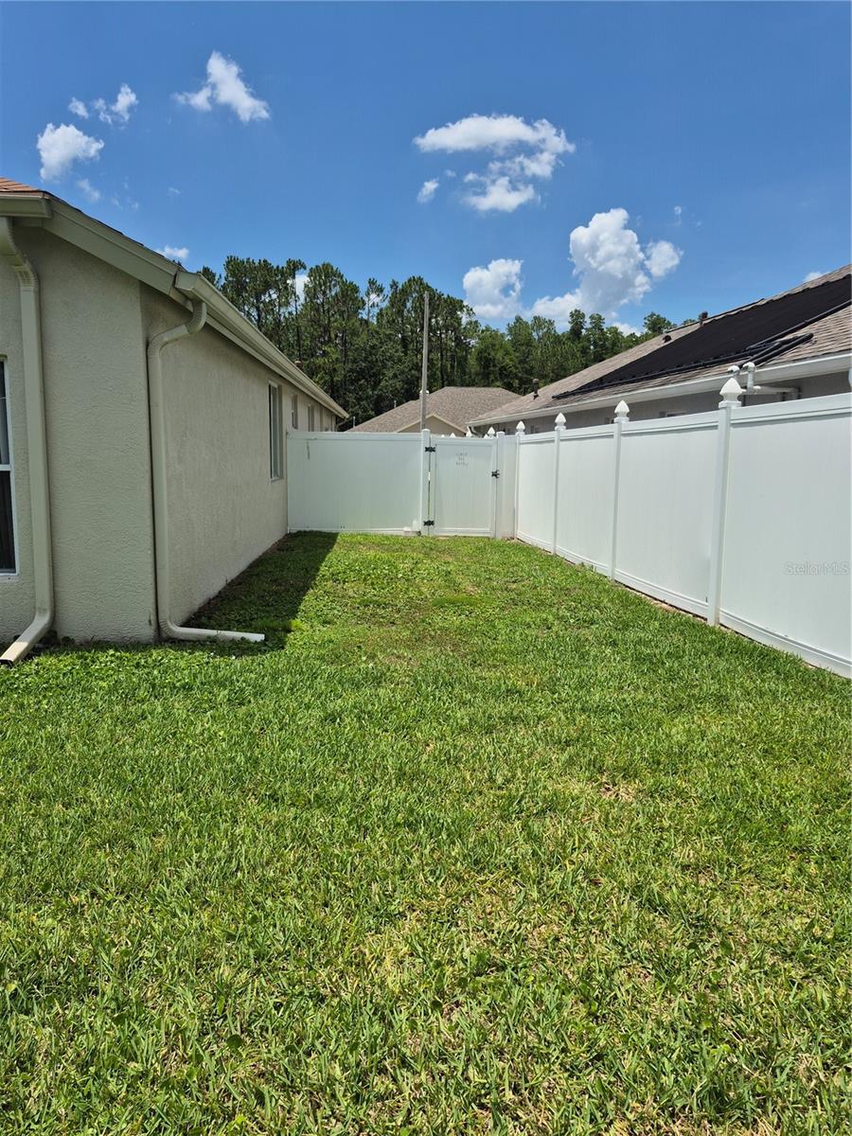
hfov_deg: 58.9
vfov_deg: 73.9
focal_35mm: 23
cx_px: 426
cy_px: 568
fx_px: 755
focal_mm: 5.4
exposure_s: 1/3064
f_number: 1.8
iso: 25
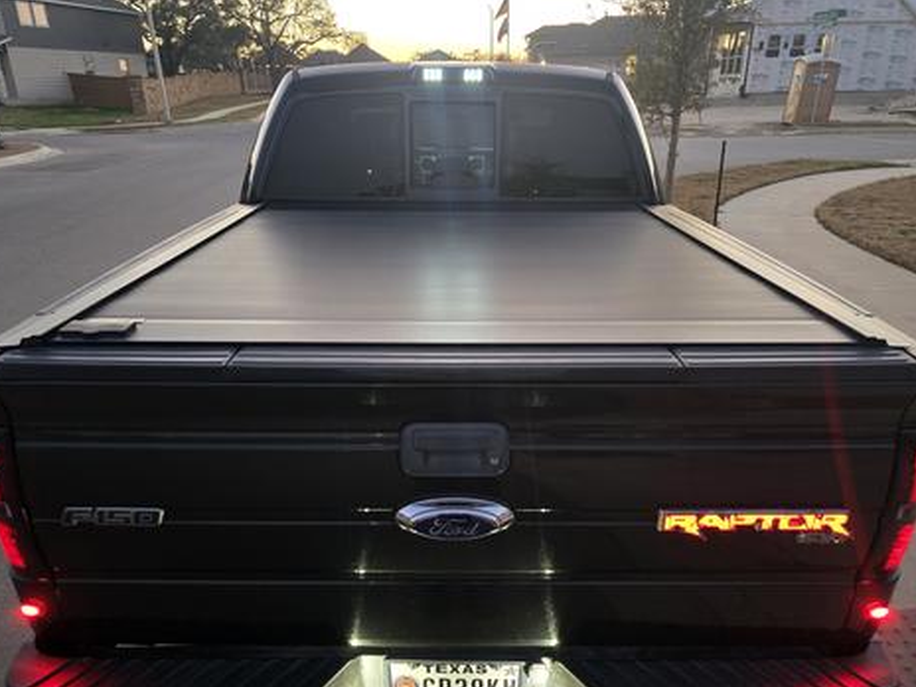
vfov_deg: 54.8
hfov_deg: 69.4
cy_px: 369
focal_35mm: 25
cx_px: 438
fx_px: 662
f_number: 1.7
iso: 1000
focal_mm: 6.3
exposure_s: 1/60
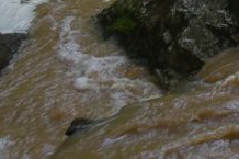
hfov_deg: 9.5
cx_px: 636
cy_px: -154
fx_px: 1227
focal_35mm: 185
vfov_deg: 7.2
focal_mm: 31
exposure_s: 1/125
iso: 800
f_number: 4.5
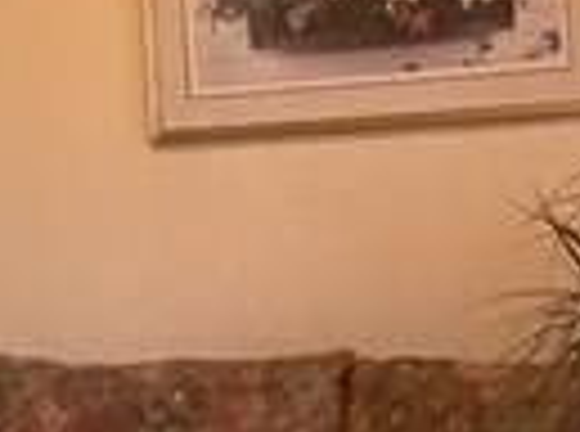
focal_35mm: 231
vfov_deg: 6.4
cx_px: -256
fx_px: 3860
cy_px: 513
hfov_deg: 8.4
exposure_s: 1/30
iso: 80
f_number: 2.2
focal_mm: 4.15
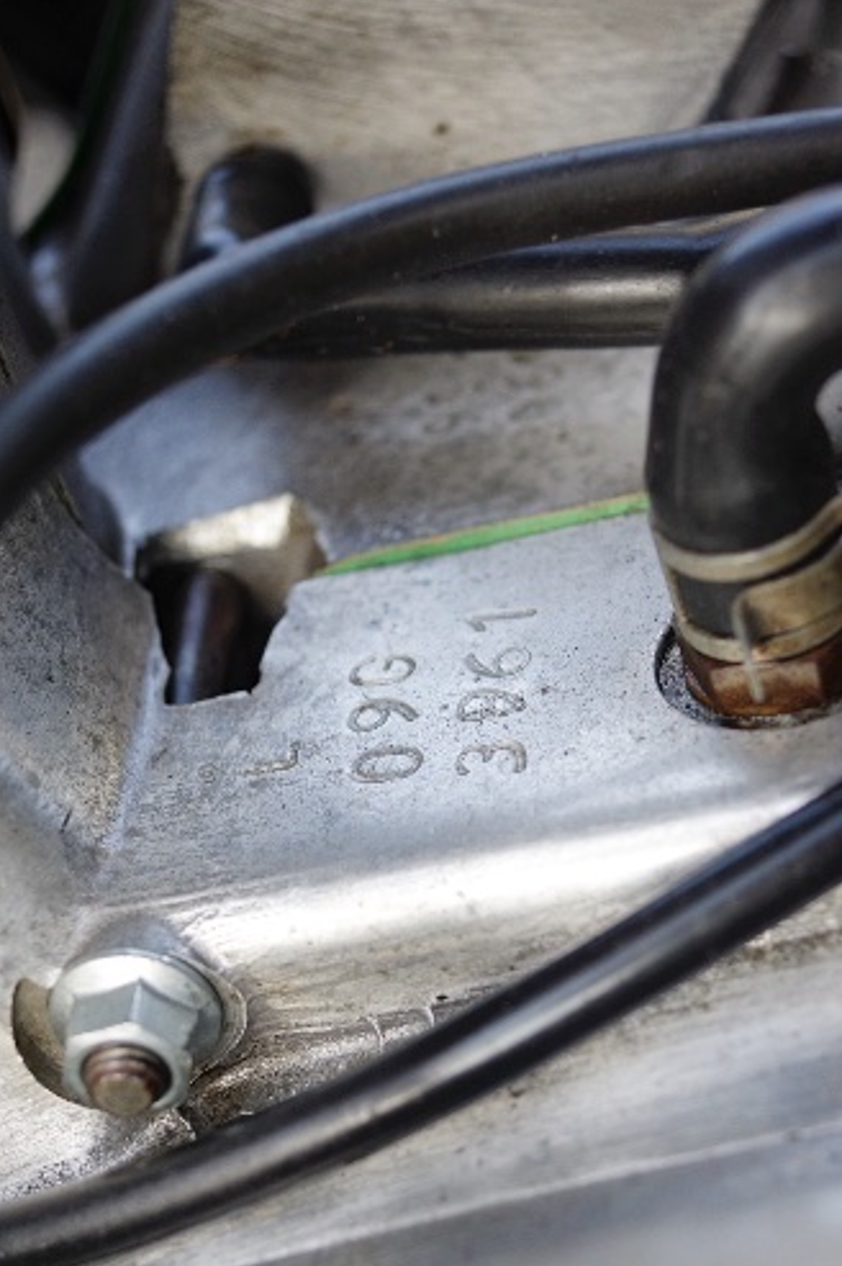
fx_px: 2564
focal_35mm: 73
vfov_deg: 27.7
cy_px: 734
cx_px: 492
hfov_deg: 18.6
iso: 400
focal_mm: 40
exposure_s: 1/250
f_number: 4
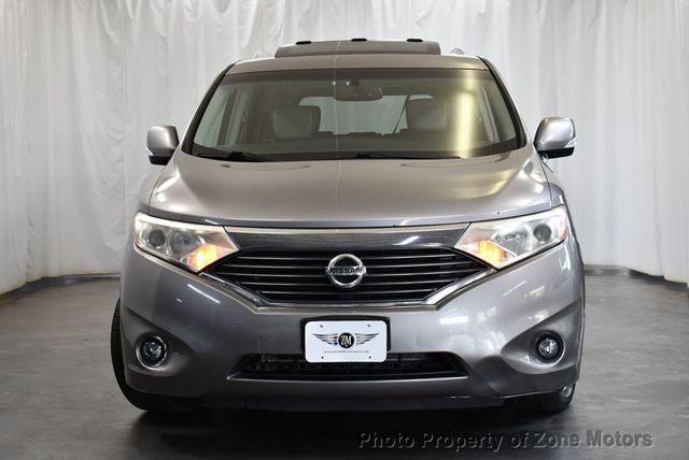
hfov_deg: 35.6
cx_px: 344
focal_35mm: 56
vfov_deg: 24.2
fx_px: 1073
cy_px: 230
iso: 800
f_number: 4.2
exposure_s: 1/160
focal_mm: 28
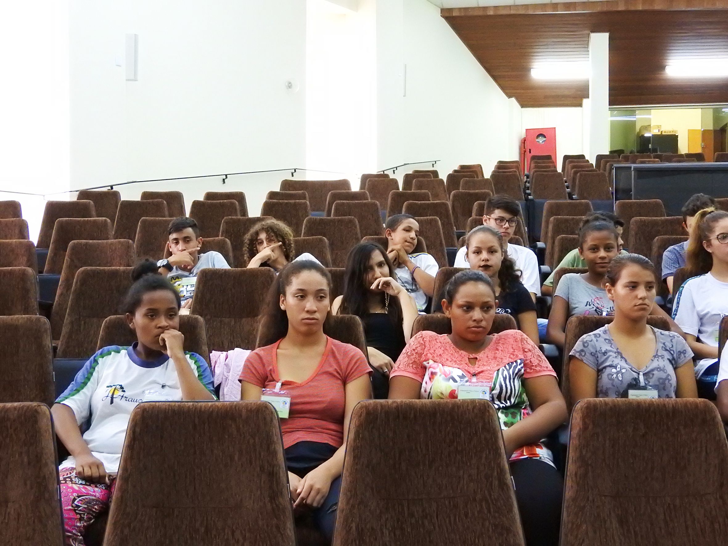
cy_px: 273
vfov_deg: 32.2
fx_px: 946
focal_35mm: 45
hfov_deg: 42.1
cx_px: 364
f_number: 4
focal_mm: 8.1
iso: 1600
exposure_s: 1/50
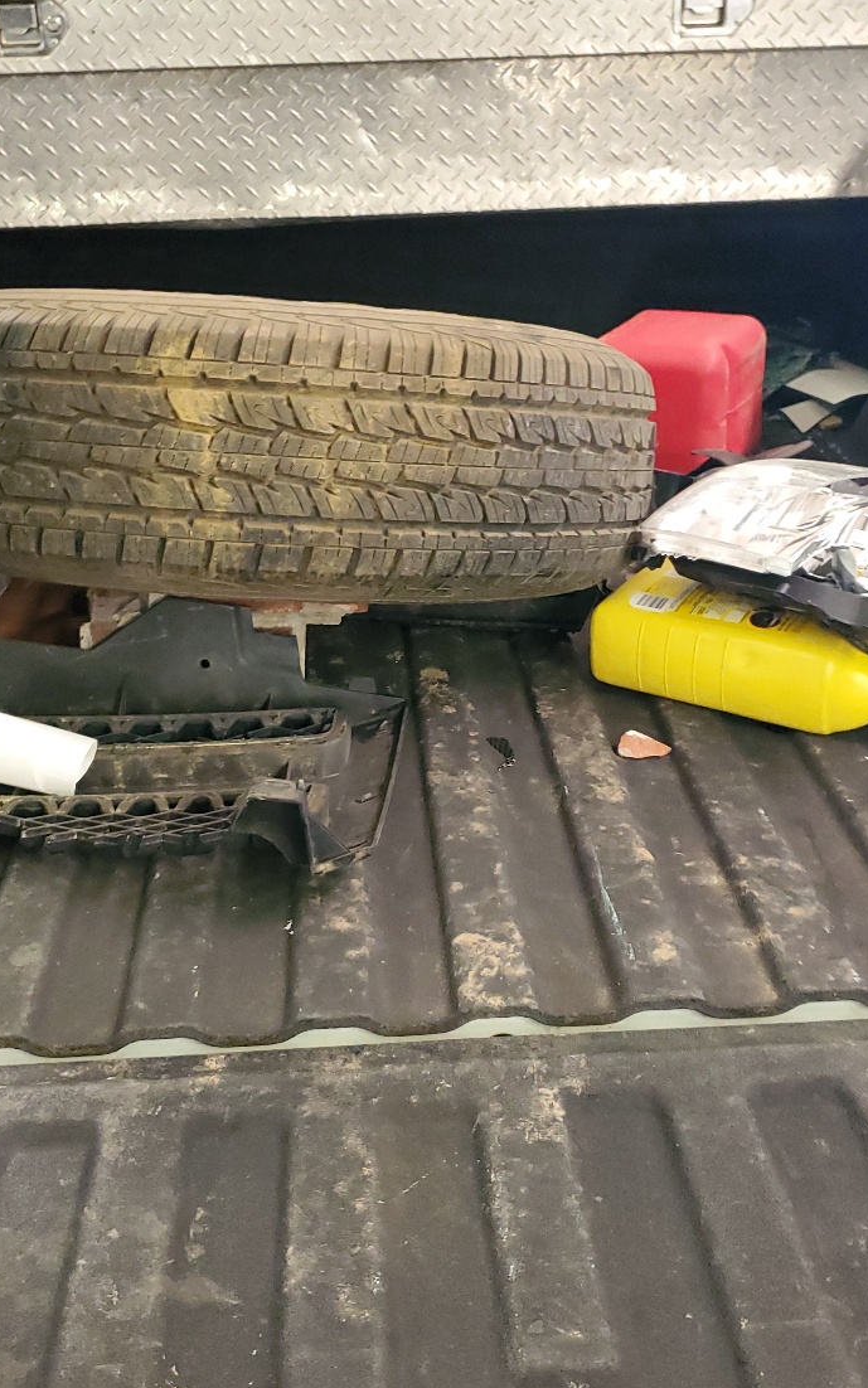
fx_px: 1514
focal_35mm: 40
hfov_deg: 32.0
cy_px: 694
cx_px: 430
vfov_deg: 49.3
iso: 323
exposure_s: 1/20
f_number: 1.5
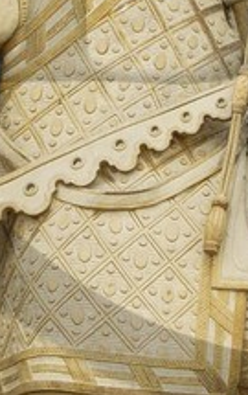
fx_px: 12834
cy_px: -141
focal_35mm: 1191
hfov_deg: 1.1
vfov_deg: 1.8
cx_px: 355
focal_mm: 105
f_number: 6.7
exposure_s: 1/160
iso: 100
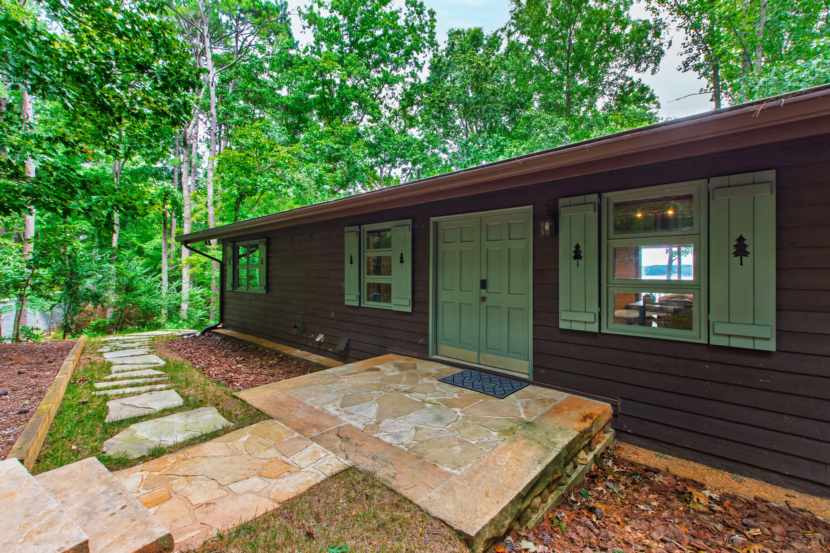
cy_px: 276
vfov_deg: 77.3
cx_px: 415
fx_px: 346
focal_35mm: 15
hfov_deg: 100.4
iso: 500
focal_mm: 10
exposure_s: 1/60
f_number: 8
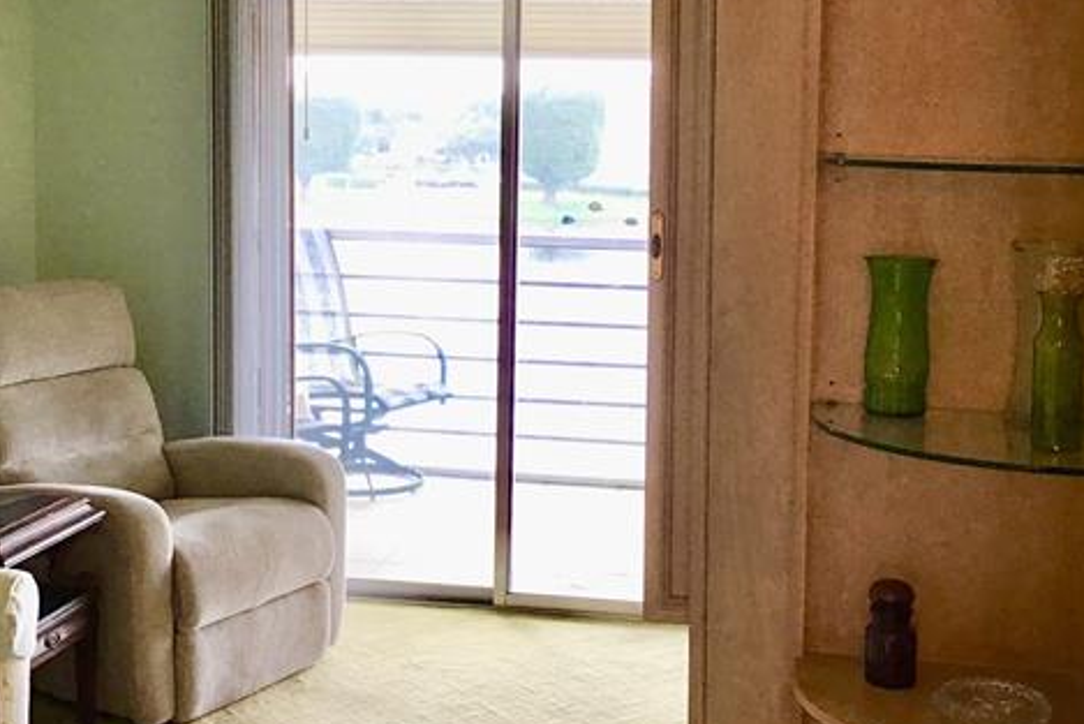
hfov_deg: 36.2
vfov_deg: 24.5
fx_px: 1657
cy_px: 229
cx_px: 515
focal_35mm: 55
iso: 32
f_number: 2.4
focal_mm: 3.3
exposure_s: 1/40
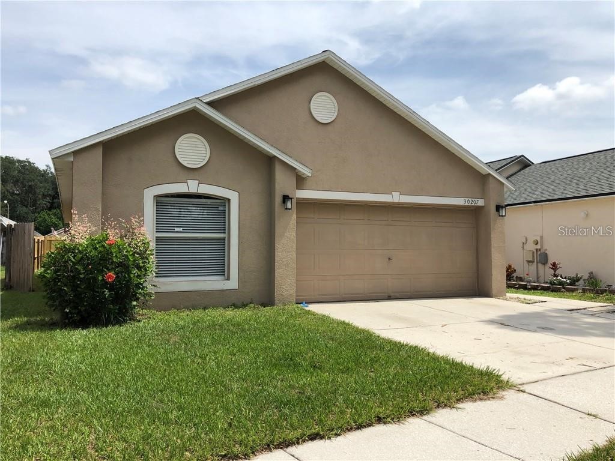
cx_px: 308
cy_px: 230
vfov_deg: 49.7
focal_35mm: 28
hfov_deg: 63.4
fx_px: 497
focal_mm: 4
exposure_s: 1/2404
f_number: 1.8
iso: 20
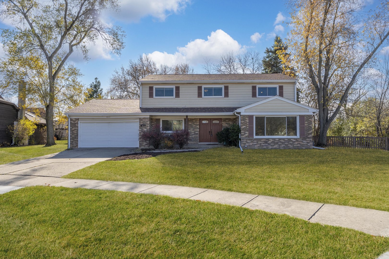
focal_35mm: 24
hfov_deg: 73.7
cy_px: 130
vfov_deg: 53.1
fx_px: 259
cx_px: 194
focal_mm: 24
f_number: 9
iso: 200
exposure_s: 1/160
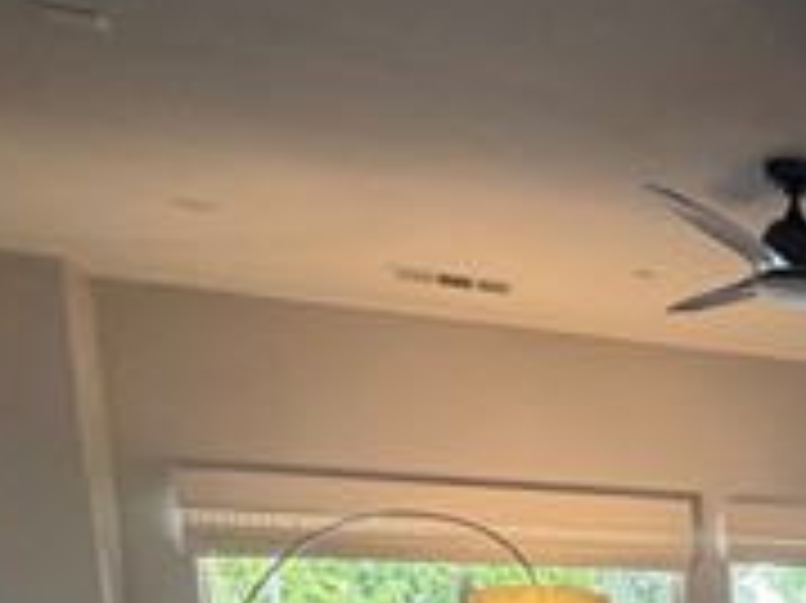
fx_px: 1163
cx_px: 1171
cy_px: 801
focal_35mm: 50
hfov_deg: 27.8
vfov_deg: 24.9
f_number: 2.2
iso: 200
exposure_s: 1/60
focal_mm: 2.22
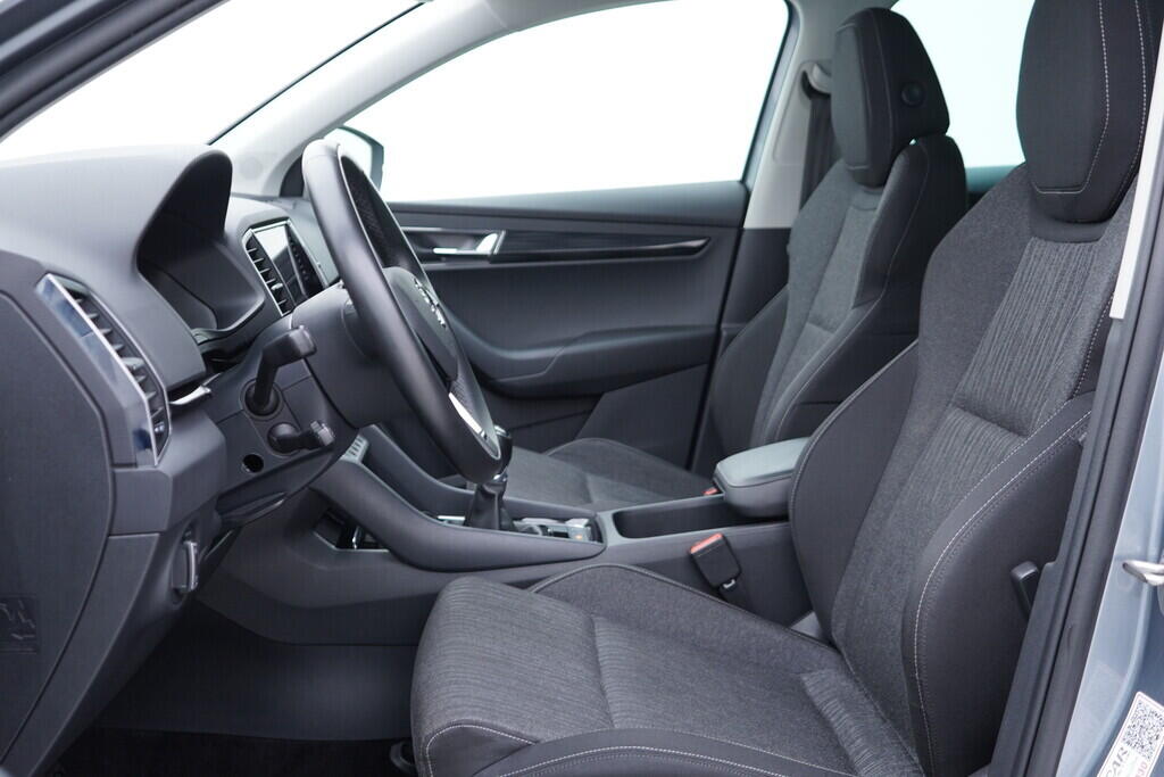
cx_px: 582
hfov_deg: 53.1
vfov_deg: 36.9
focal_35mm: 36
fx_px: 1164
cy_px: 388
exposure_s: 1/40
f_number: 2.8
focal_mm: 24
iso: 250
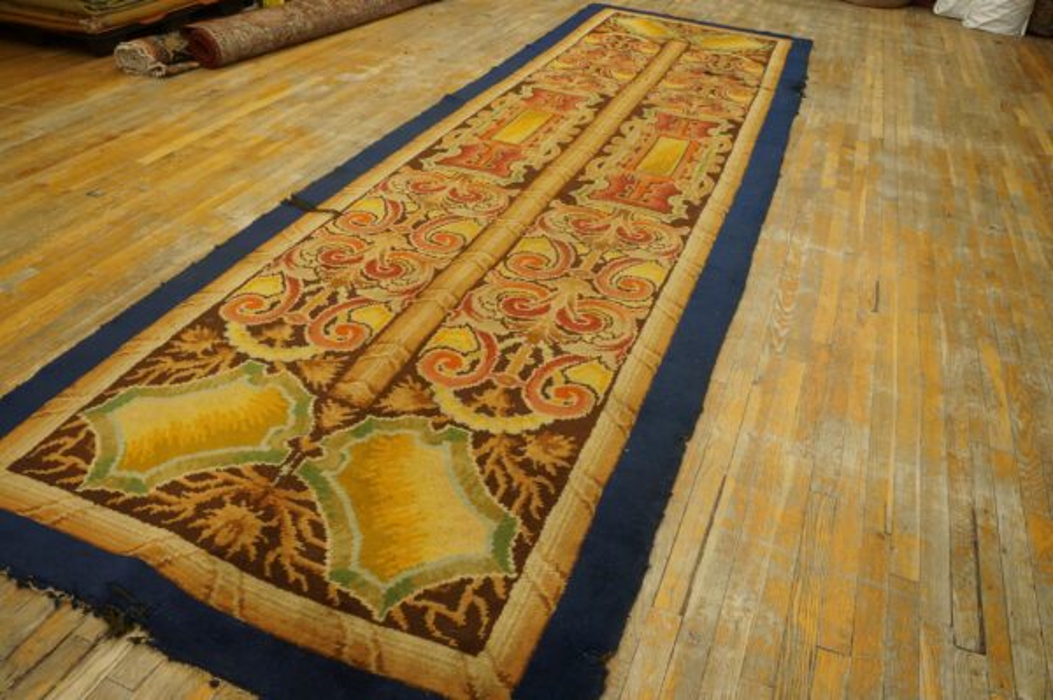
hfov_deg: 67.4
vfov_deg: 47.9
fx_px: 789
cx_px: 526
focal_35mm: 27
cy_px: 350
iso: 800
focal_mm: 18
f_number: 4
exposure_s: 1/60
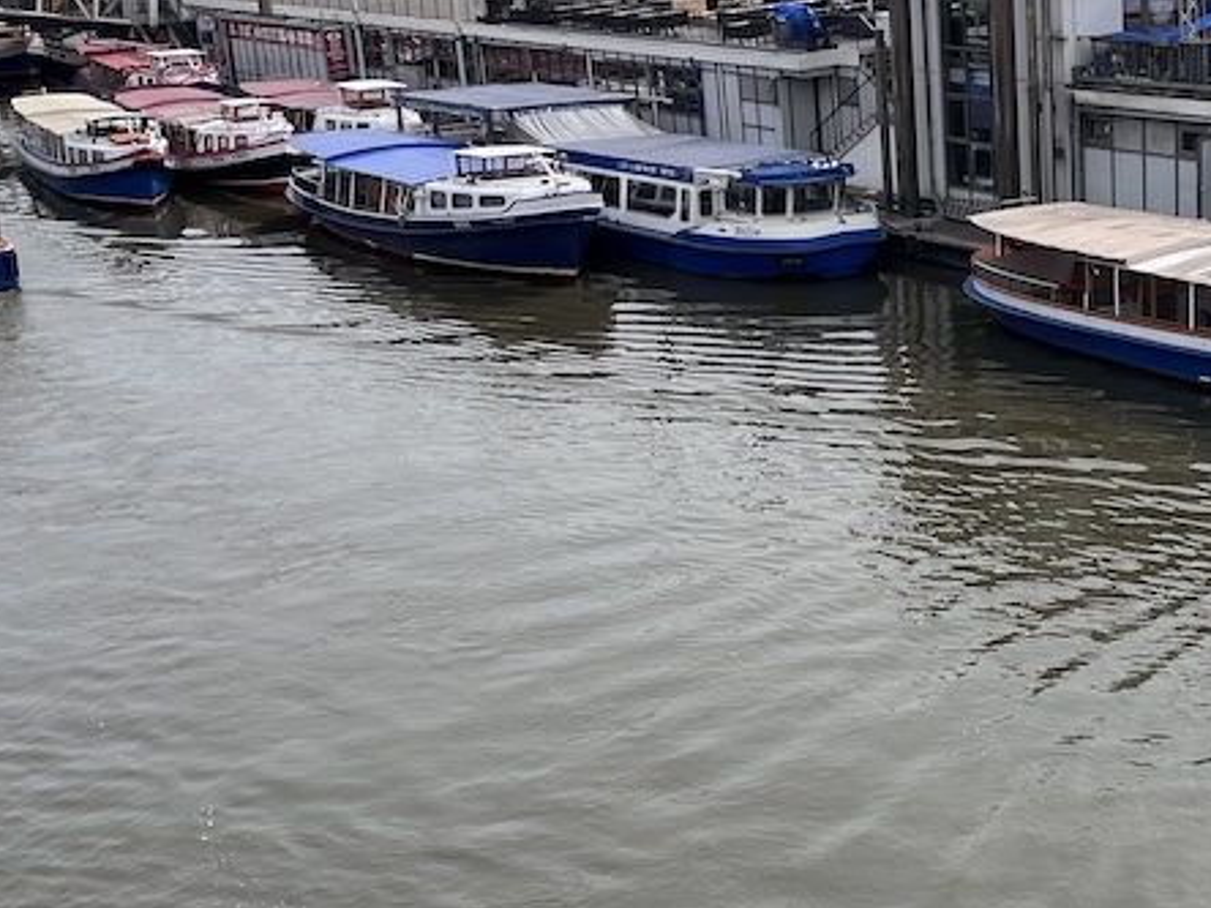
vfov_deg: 24.4
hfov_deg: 31.5
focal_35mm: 60
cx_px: 938
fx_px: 2099
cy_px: 455
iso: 50
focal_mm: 5.1
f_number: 1.6
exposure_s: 1/3521
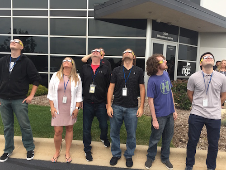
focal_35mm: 29
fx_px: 189
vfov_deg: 48.2
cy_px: 85
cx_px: 113
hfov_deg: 61.7
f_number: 2.2
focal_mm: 4.15
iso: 40
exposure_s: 1/120
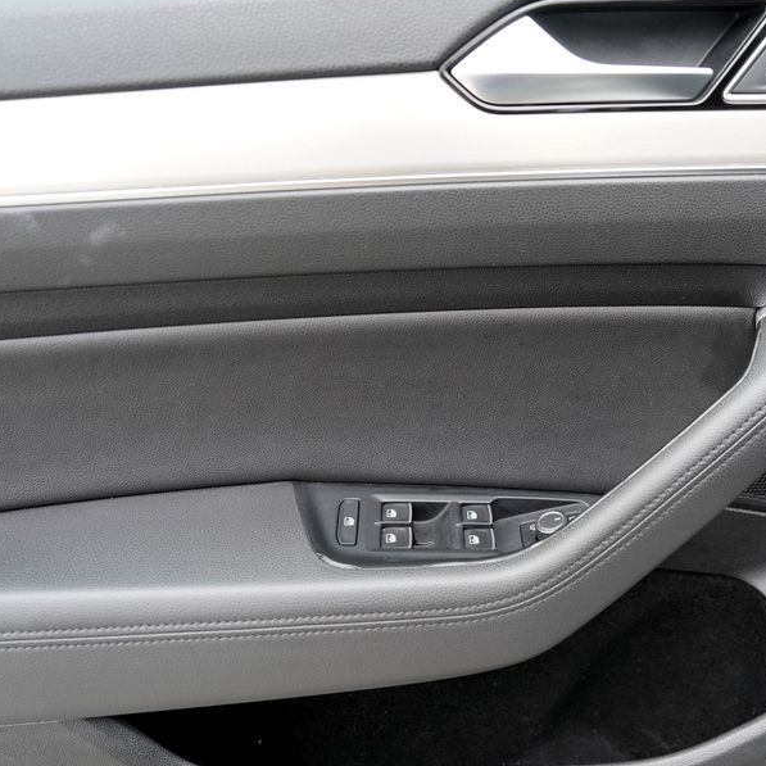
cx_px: 570
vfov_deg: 47.2
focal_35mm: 35
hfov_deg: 45.7
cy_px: 414
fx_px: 876
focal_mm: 24
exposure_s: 1/160
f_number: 4
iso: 1250
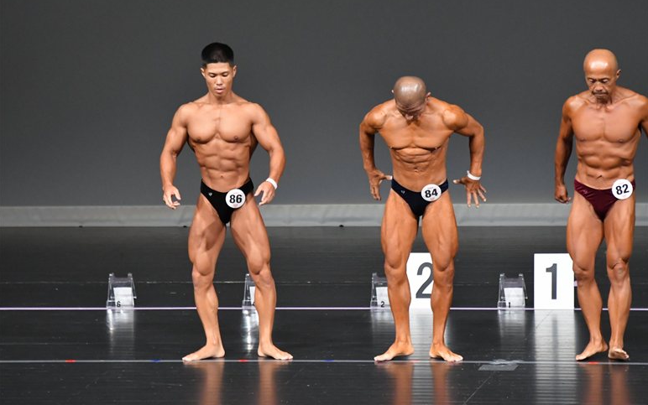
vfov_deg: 4.1
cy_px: 192
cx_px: 324
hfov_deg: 6.5
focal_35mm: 322
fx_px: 5688
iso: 5000
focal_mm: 210
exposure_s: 1/400
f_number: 5.6
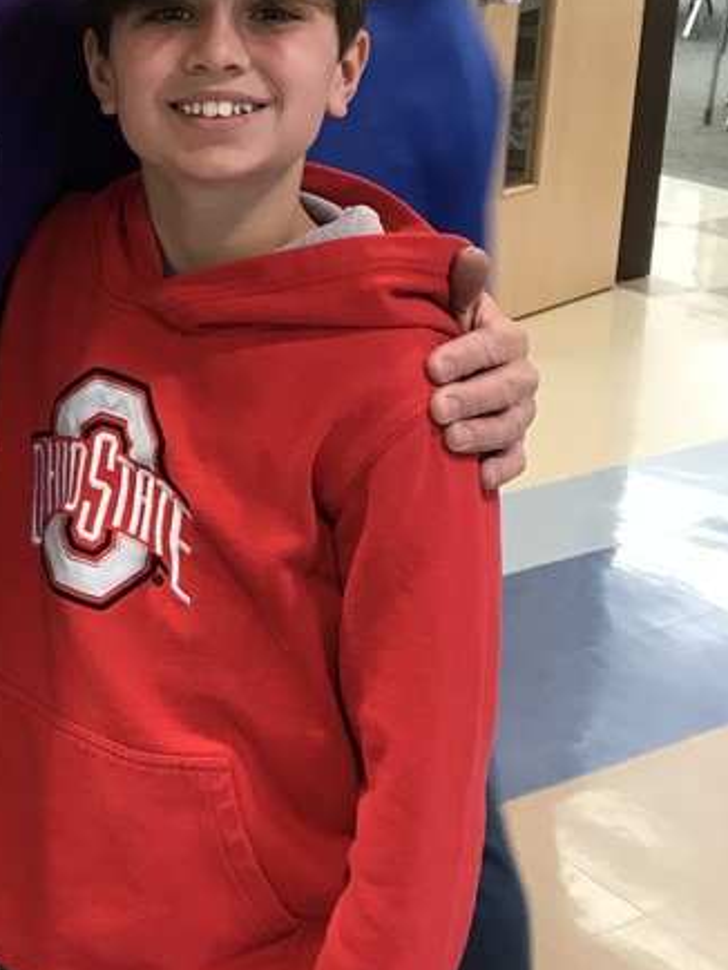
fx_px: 1849
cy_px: 239
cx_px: -87
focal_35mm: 66
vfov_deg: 28.9
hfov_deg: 21.1
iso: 40
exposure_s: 1/17
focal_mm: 3.99
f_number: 1.8
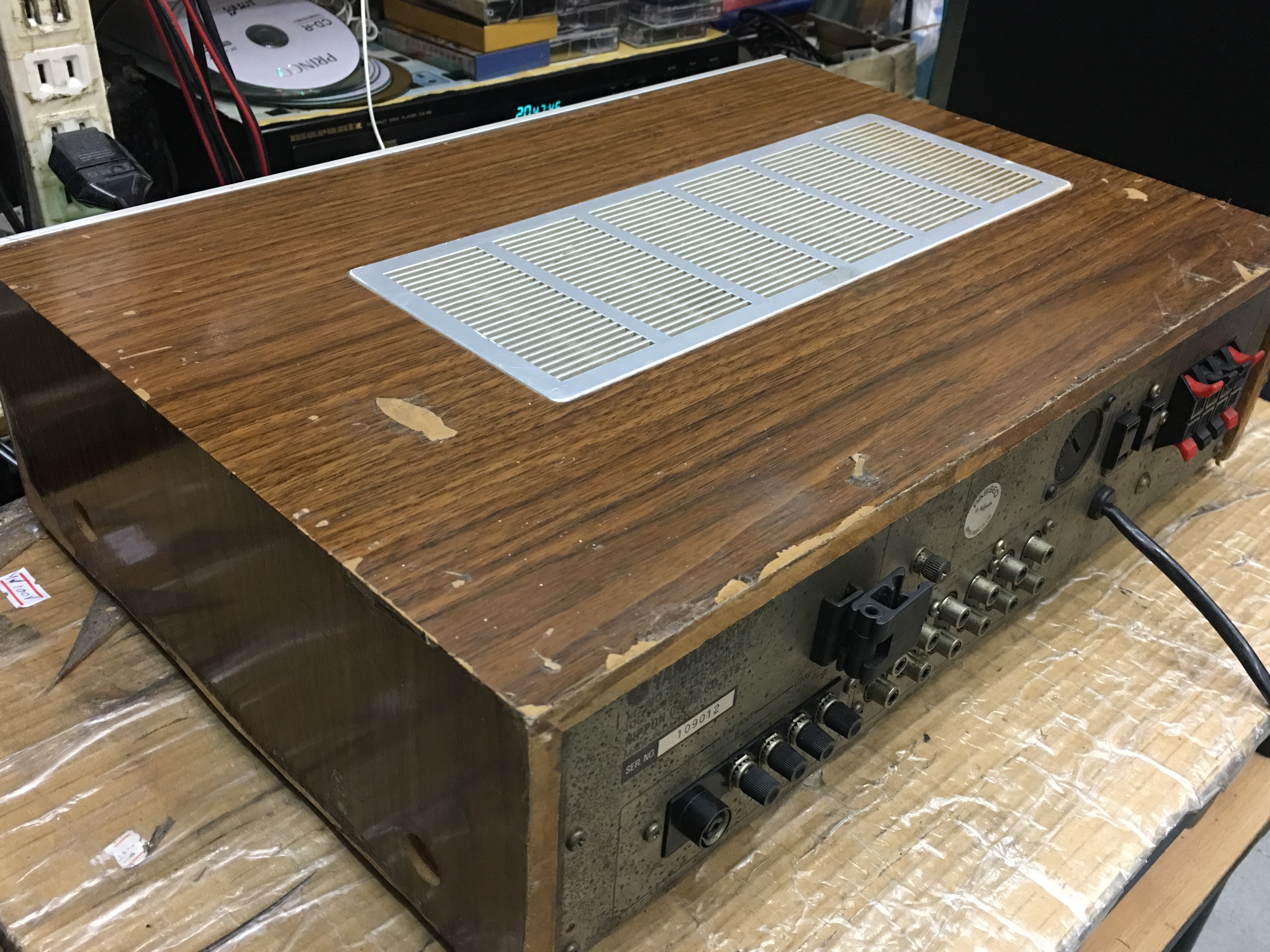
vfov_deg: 42.9
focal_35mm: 33
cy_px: 524
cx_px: 658
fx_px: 1211
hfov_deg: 55.3
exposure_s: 1/17
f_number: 2.2
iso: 100
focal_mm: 4.15
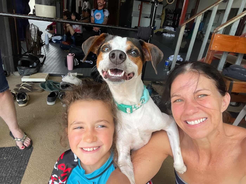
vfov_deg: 58.9
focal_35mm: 23
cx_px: 123
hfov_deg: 73.9
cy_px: 92
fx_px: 163
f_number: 2.2
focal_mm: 2.71
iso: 25
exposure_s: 1/121
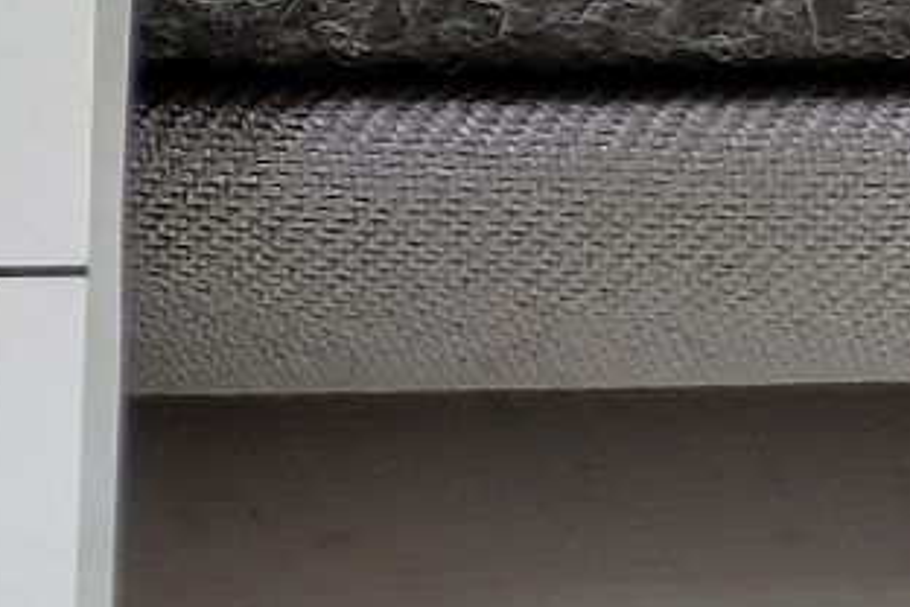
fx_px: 2806
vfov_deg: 12.0
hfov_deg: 15.8
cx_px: -707
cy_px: -152
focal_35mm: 111
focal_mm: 5.23
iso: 80
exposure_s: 1/50
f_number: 1.8
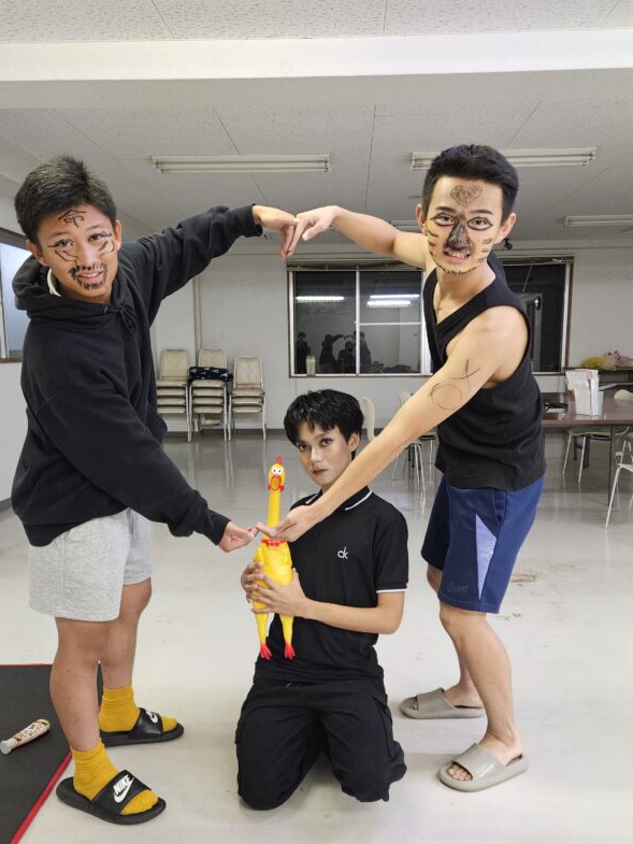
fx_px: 731
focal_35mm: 30
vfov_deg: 59.8
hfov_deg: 46.8
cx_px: 315
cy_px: 462
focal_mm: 5.4
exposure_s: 1/120
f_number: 1.8
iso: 800
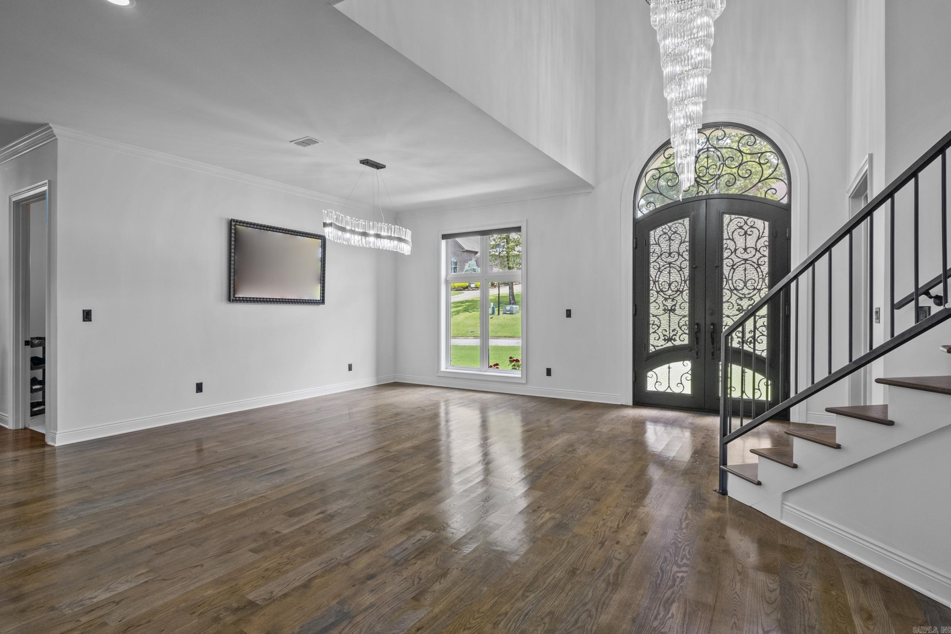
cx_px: 476
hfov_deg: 93.3
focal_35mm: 17
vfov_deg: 70.4
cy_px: 317
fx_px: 449
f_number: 8
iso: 400
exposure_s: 1/5
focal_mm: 11.5
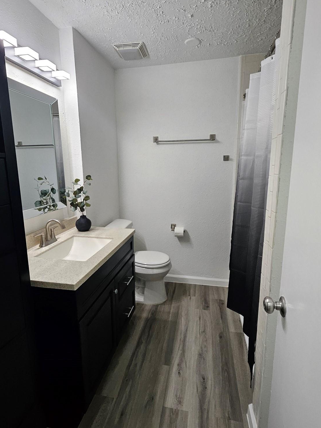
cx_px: 155
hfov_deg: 71.6
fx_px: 223
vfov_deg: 87.7
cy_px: 210
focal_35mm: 18
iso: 160
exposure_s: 1/77.4
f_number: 2.2
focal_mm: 1.74
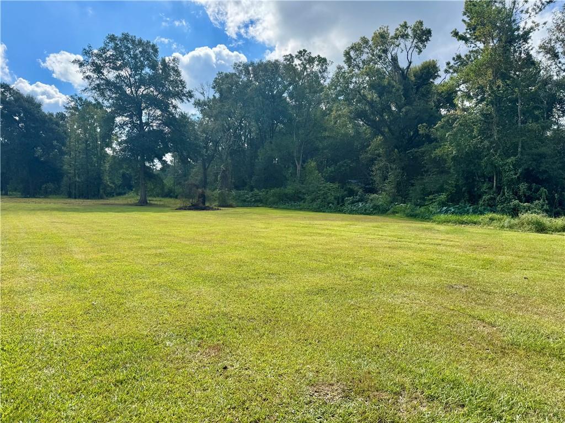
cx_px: 282
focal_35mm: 24
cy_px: 212
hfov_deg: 71.6
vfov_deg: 56.8
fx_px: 392
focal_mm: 6.76
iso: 80
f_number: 1.78
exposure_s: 1/3247
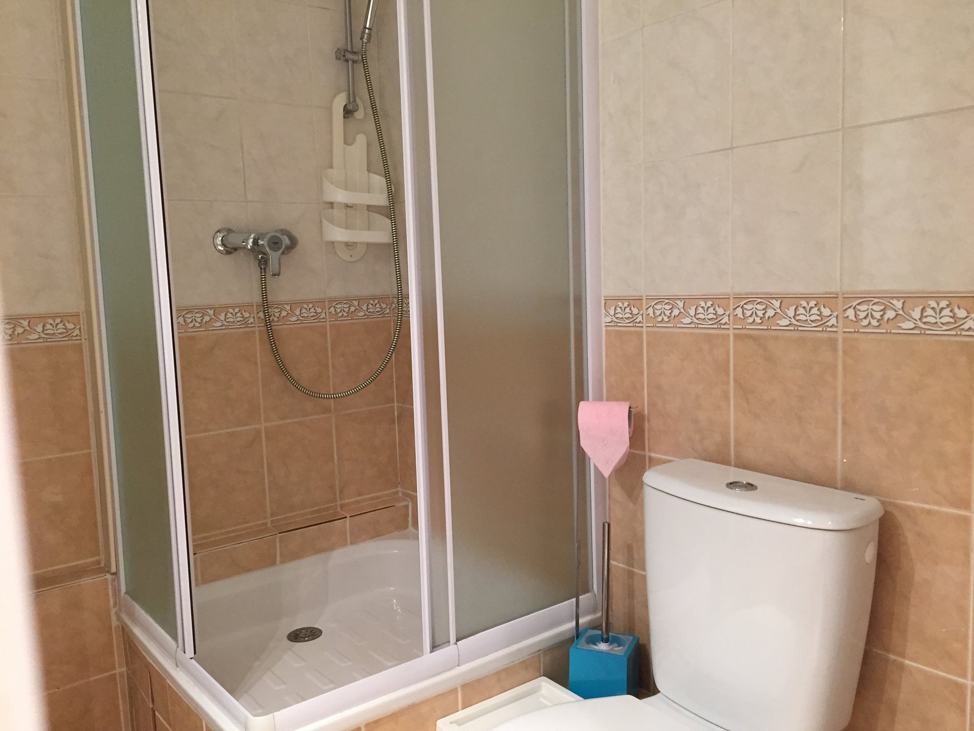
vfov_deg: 48.2
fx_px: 816
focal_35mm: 29
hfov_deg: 61.7
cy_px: 366
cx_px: 487
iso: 160
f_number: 2.2
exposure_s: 1/33
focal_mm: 4.15
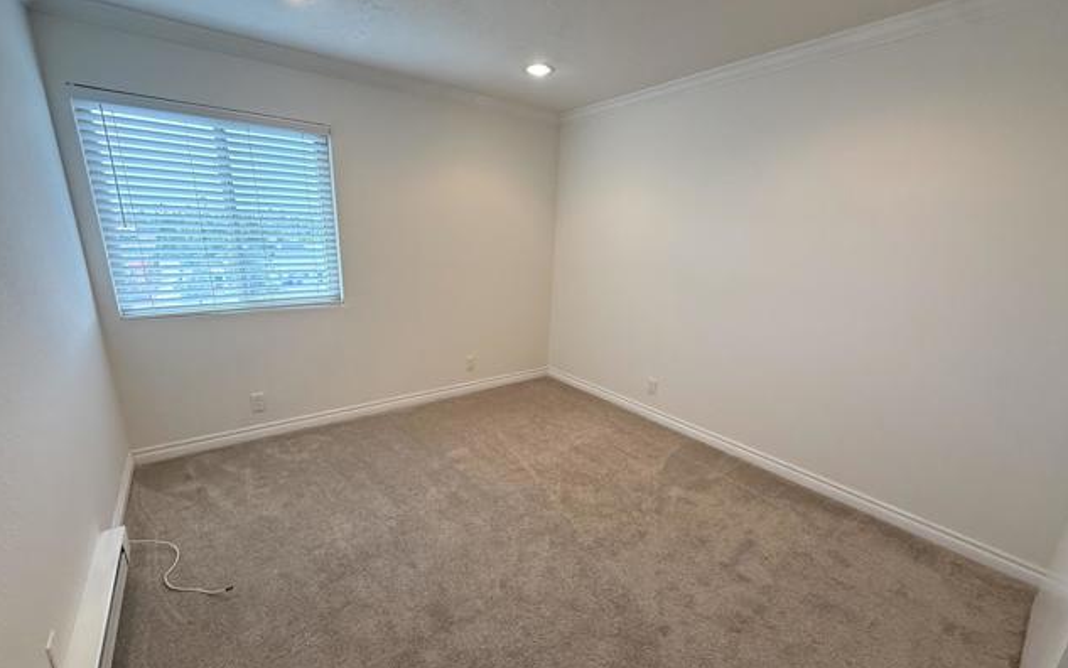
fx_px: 437
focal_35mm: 15
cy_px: 349
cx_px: 533
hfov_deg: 101.4
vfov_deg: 74.8
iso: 160
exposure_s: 1/120
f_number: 2.2
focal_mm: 2.22
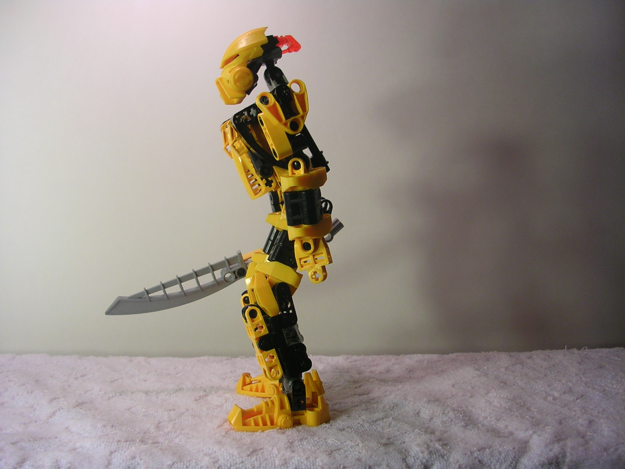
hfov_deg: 49.0
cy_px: 234
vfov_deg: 37.7
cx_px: 312
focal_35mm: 38
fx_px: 686
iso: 50
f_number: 2.8
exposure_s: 1/38.2
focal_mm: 5.8
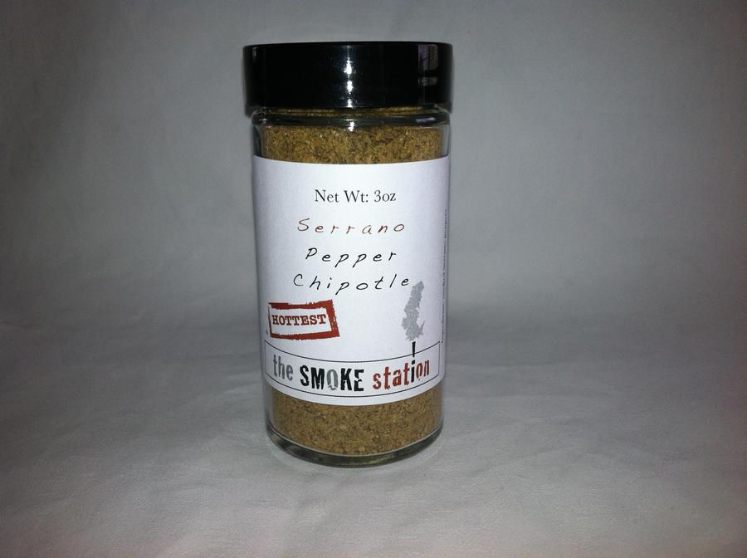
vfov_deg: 40.6
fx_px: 754
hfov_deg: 52.7
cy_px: 279
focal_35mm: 35
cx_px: 374
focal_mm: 3.85
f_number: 2.8
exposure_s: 1/223
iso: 80
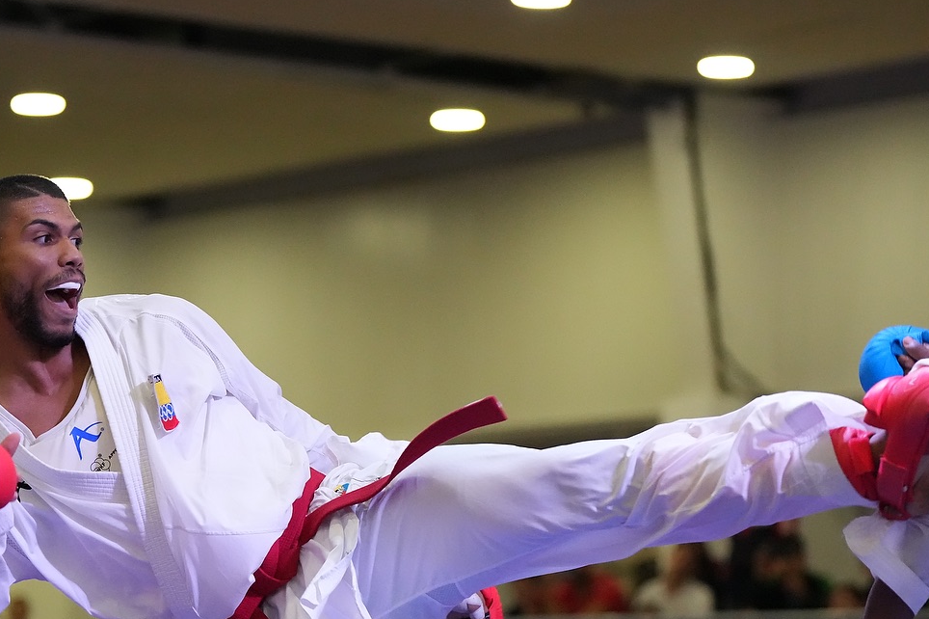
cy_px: 364
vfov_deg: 8.3
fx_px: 4282
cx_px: 356
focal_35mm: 166
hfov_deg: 12.4
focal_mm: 100
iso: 10000
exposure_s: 1/1000
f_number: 2.8
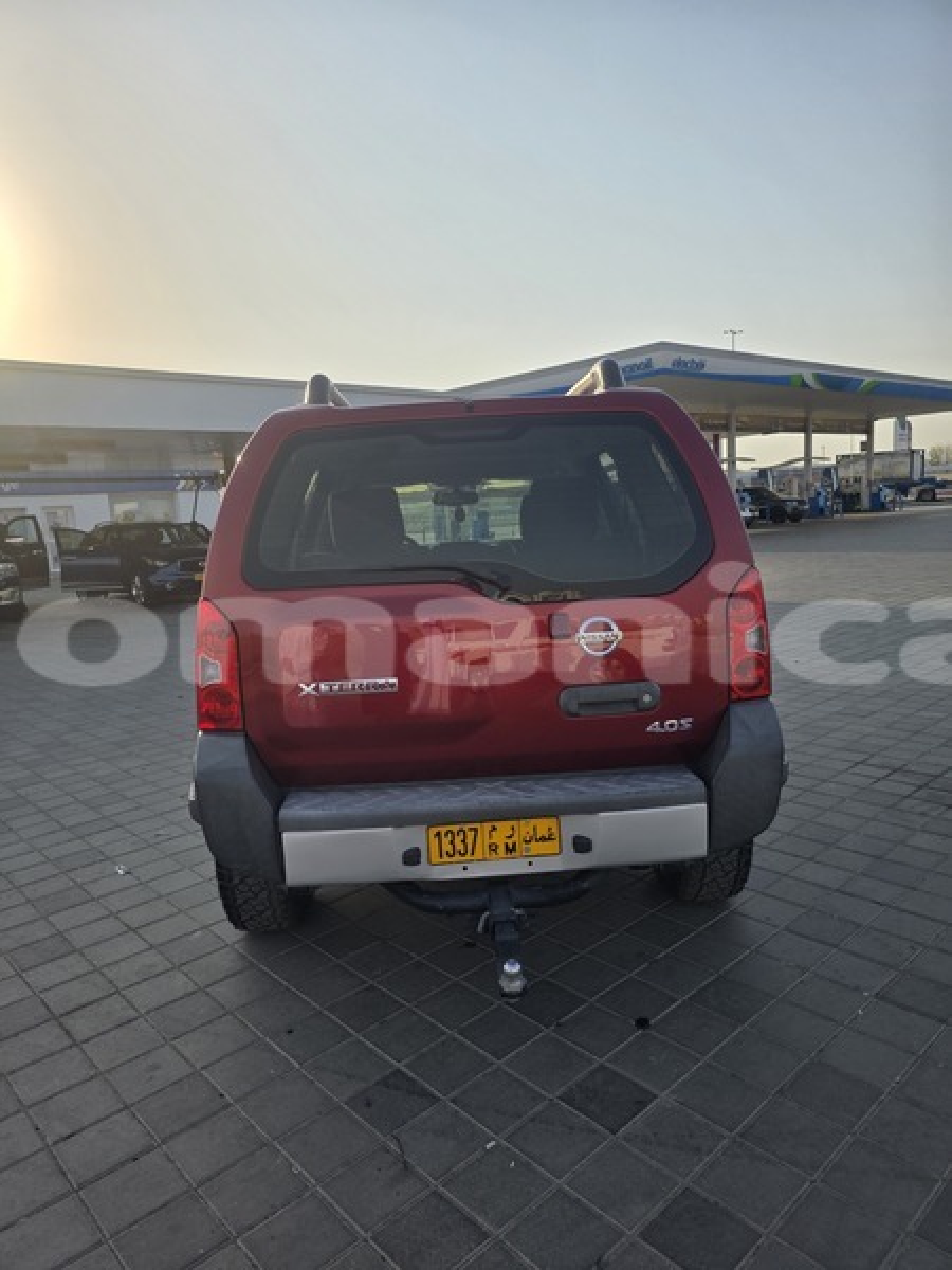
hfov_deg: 58.9
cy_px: 635
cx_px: 476
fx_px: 843
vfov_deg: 73.9
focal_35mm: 23
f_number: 1.7
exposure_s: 1/7944
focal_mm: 6.3
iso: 80
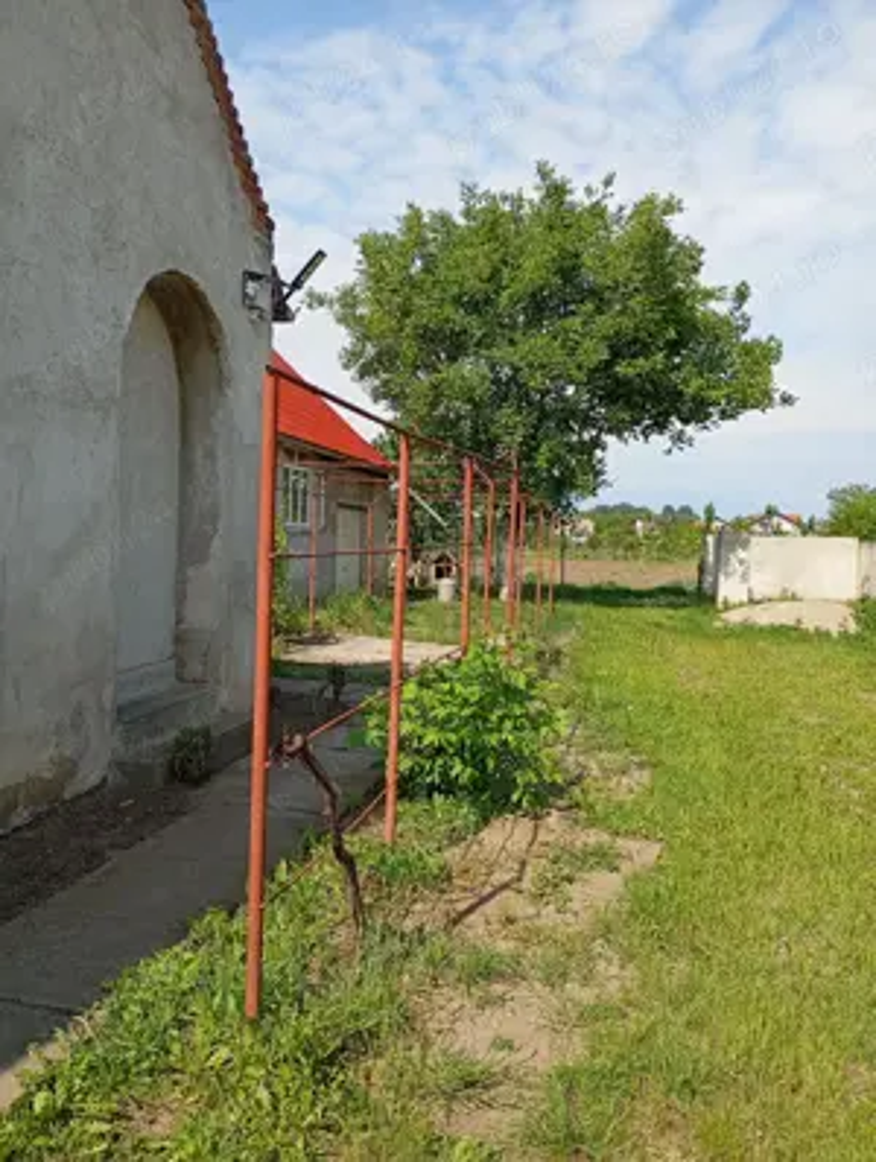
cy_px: 581
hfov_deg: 49.9
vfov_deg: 63.4
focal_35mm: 28
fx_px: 942
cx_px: 438
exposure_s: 1/512
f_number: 1.8
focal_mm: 4.27
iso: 100
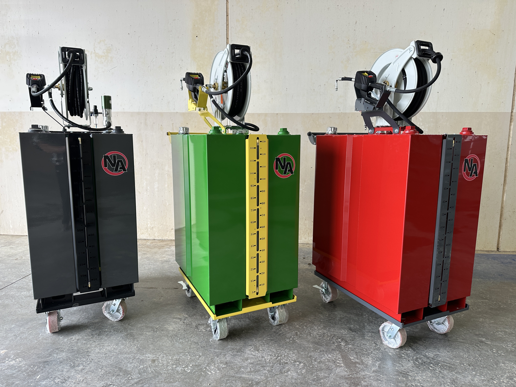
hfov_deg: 71.6
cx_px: 258
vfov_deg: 56.8
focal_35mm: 24
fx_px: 358
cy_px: 194
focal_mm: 6.86
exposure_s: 1/142
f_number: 1.78
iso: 64
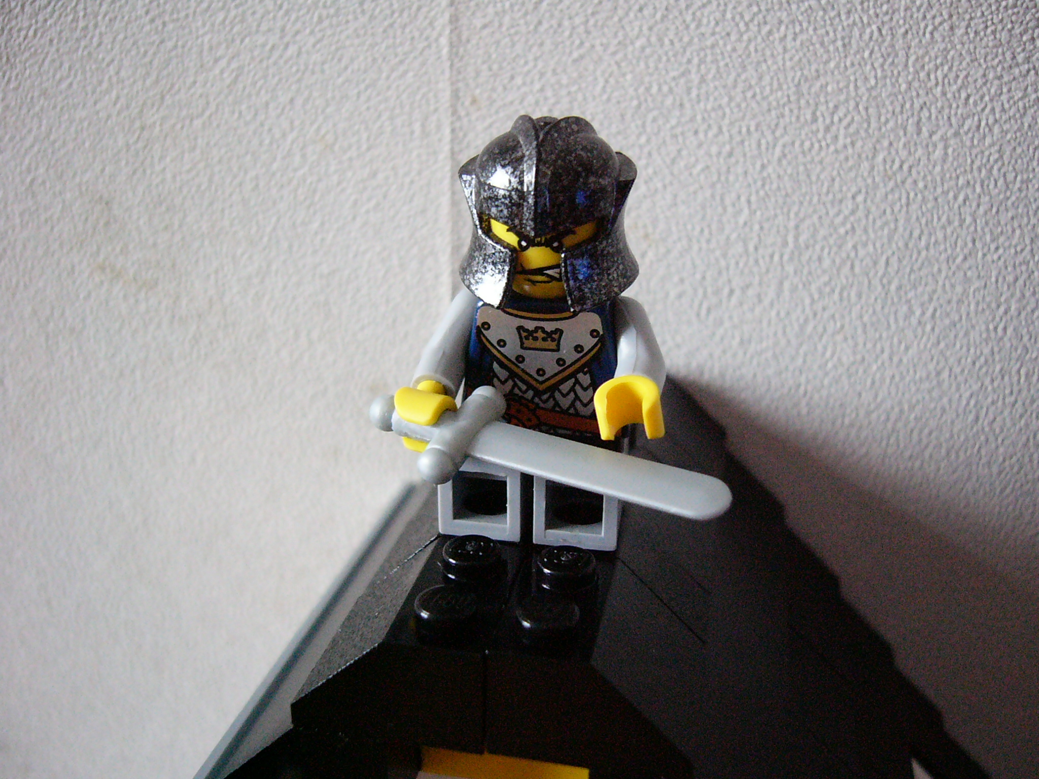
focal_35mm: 35
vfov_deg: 40.7
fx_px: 1051
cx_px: 520
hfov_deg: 52.6
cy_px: 390
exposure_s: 1/30
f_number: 2.8
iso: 400
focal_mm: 5.8
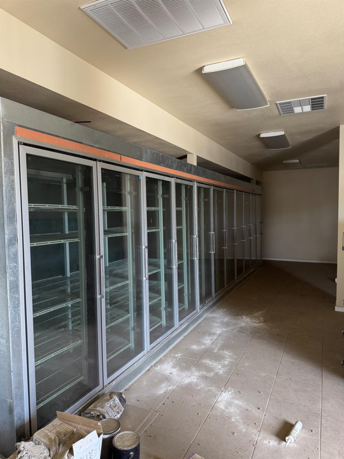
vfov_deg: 71.6
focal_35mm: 24
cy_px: 230
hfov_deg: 56.8
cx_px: 172
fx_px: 318
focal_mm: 6.76
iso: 200
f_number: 1.78
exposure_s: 1/78
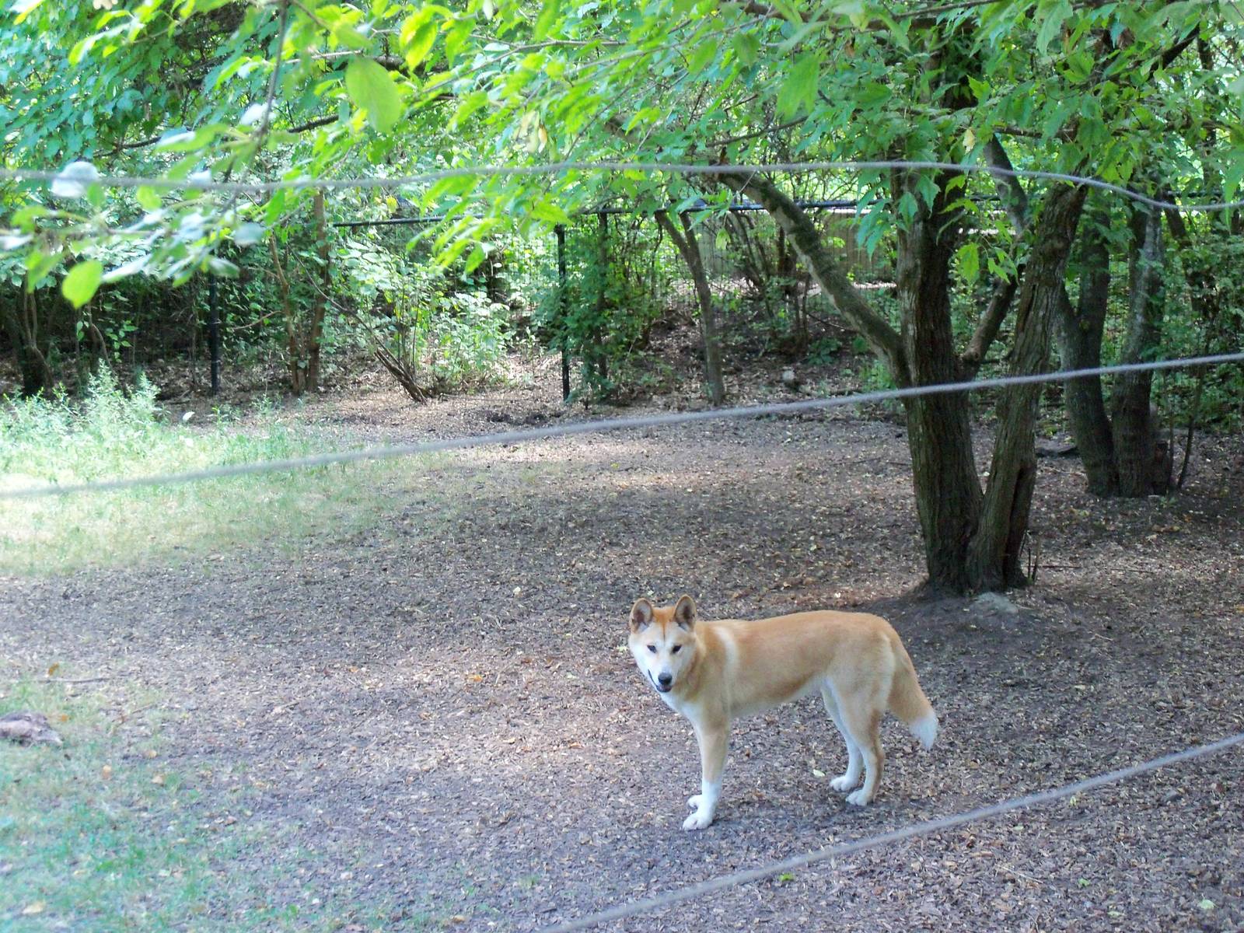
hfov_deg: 32.2
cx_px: 622
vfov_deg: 24.4
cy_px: 466
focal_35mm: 60
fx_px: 2156
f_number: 3.4
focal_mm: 10.7
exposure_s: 1/50
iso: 250
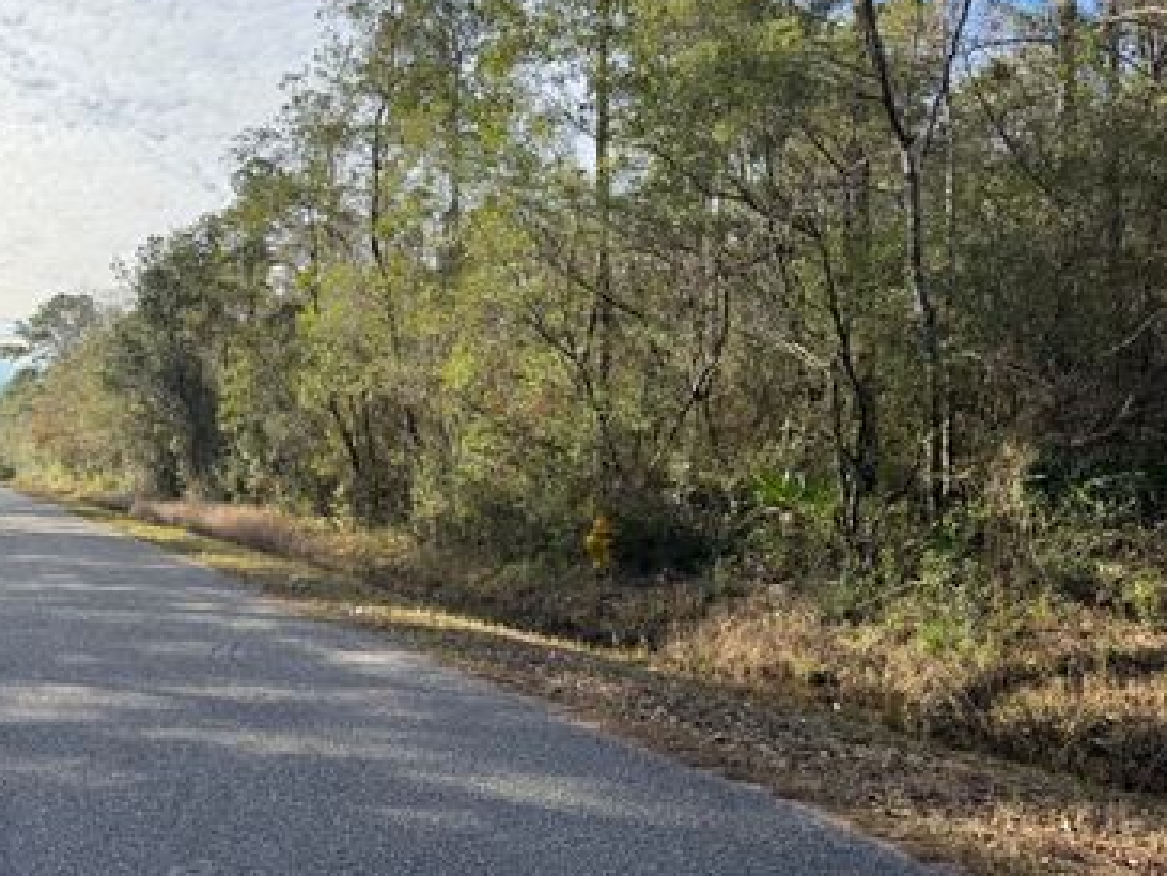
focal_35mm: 33
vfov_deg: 42.9
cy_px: 451
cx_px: 423
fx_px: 1113
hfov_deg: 54.6
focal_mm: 6.76
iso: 80
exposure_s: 1/1524
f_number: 1.78
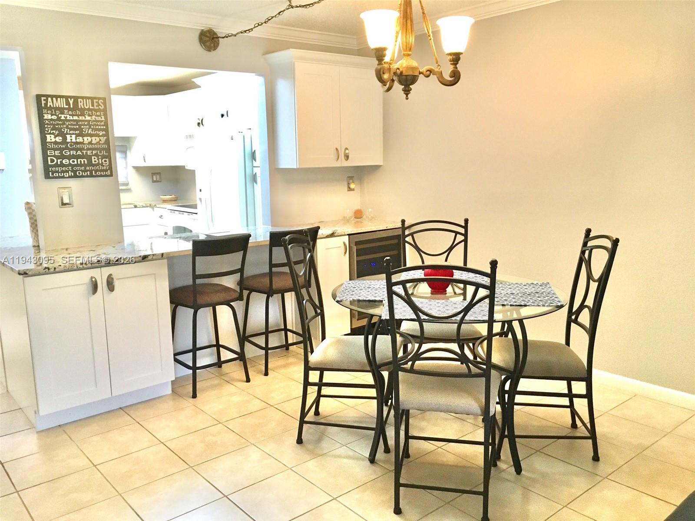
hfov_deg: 61.7
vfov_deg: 48.2
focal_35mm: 29
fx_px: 582
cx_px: 348
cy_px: 260
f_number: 2.2
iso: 200
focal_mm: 4.15
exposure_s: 1/30
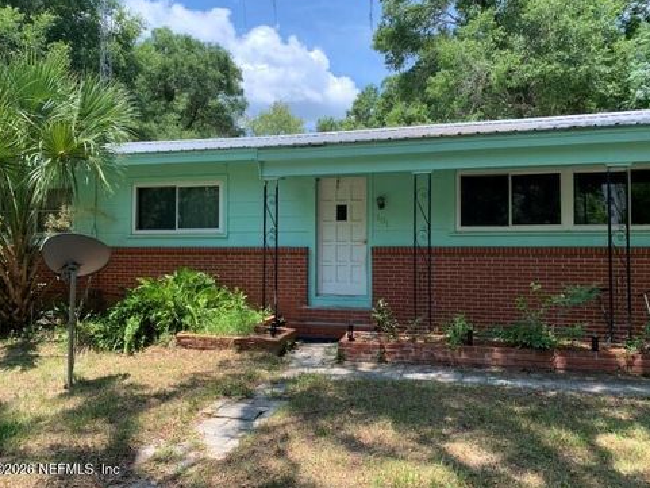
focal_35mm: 27
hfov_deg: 65.3
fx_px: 507
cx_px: 326
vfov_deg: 51.4
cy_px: 239
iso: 25
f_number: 1.8
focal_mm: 4.25
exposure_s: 1/620
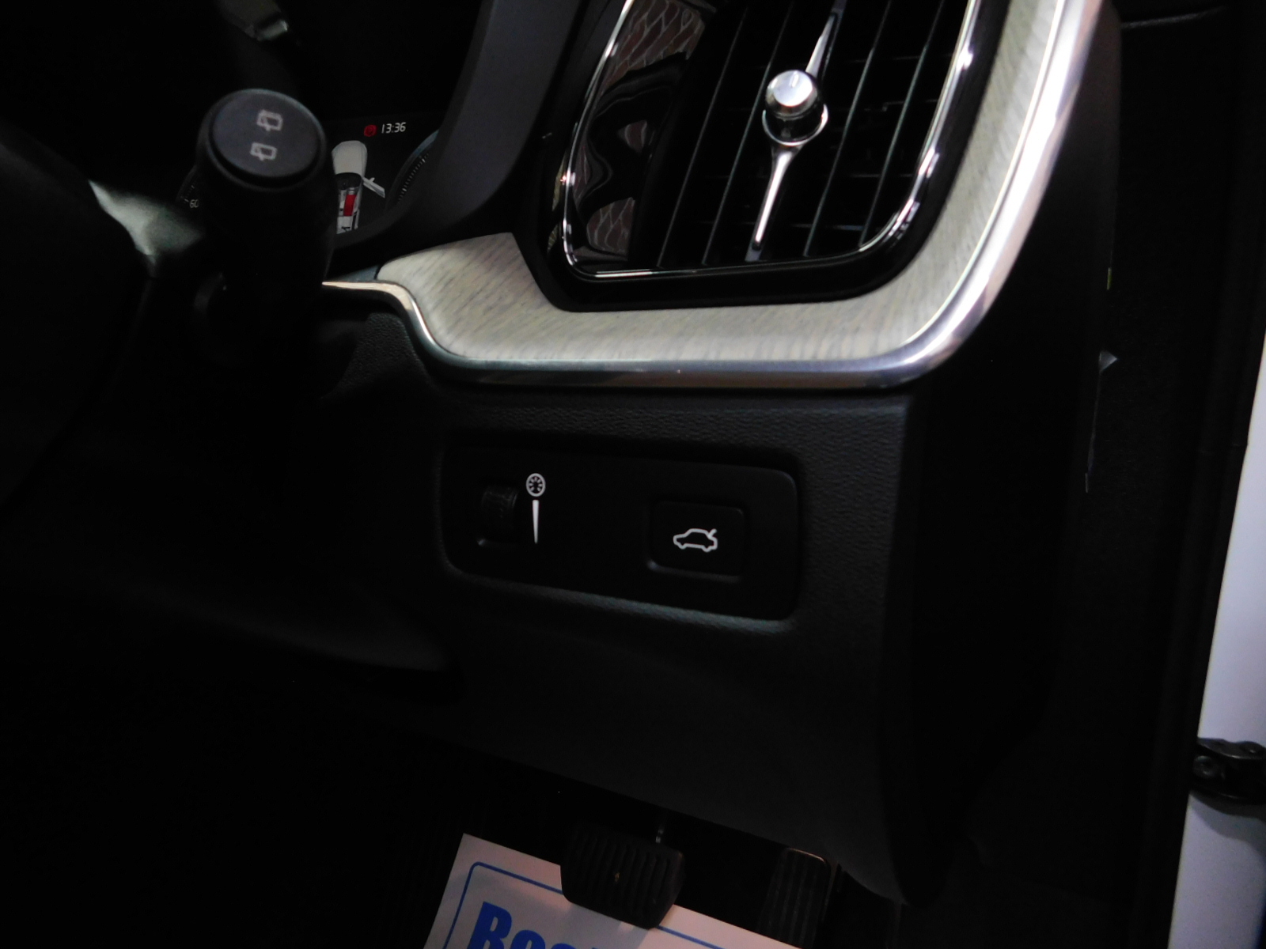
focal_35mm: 23
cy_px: 474
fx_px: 841
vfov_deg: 58.9
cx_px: 633
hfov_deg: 73.9
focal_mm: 4
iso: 400
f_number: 3
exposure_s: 1/25
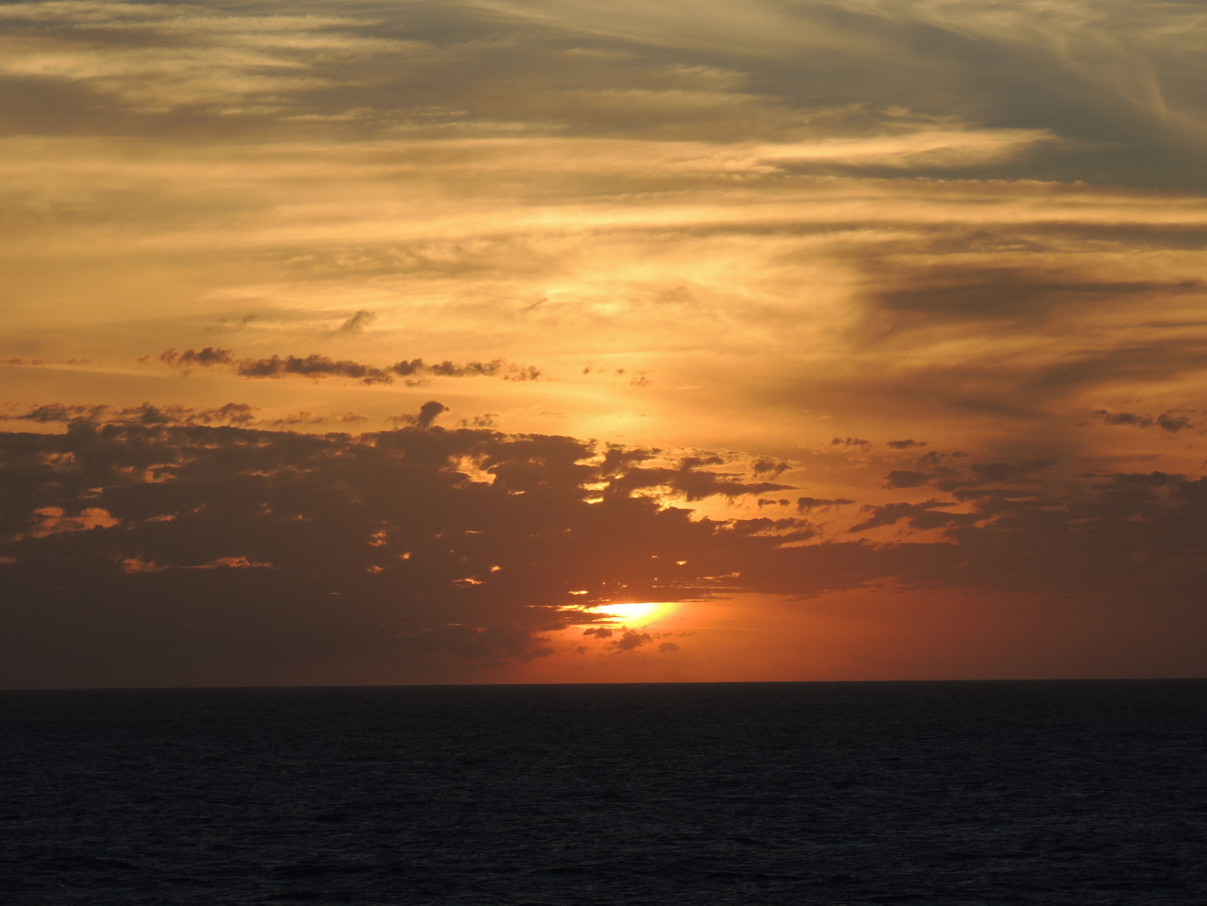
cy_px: 453
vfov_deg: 8.7
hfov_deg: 11.6
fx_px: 5928
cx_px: 604
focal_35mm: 170
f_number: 4.5
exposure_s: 1/800
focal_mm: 30.3
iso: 100
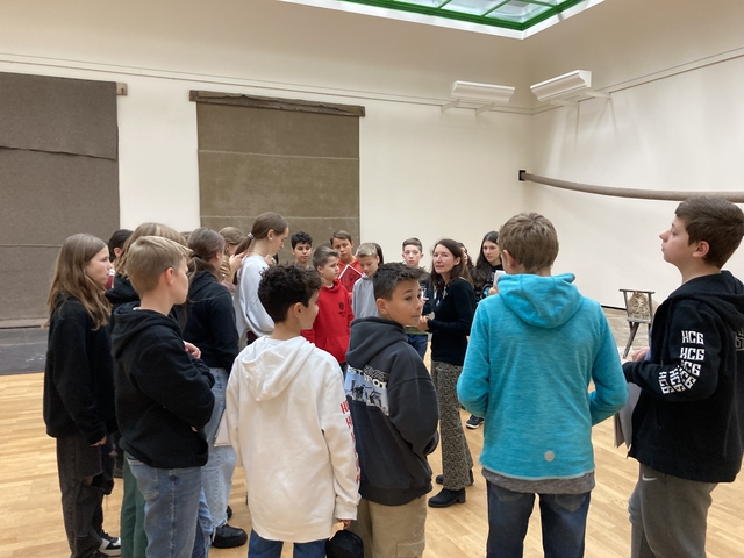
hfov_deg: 63.4
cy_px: 279
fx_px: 602
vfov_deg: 49.7
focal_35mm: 28
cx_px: 372
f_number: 1.8
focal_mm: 3.99
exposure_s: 1/50
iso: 160
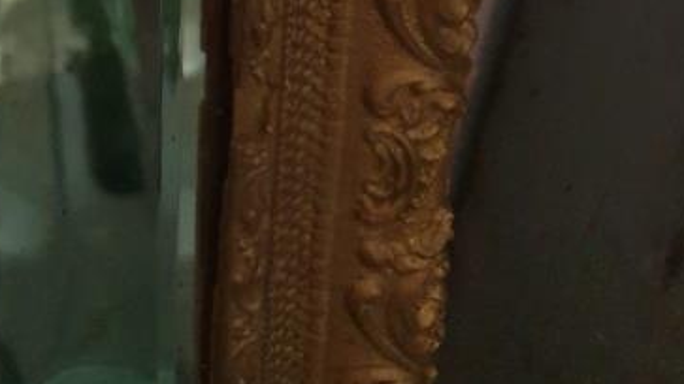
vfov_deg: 12.7
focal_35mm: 80
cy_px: -439
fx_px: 1451
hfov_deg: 25.0
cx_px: -28
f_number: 1.5
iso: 250
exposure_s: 1/33
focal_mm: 4.3
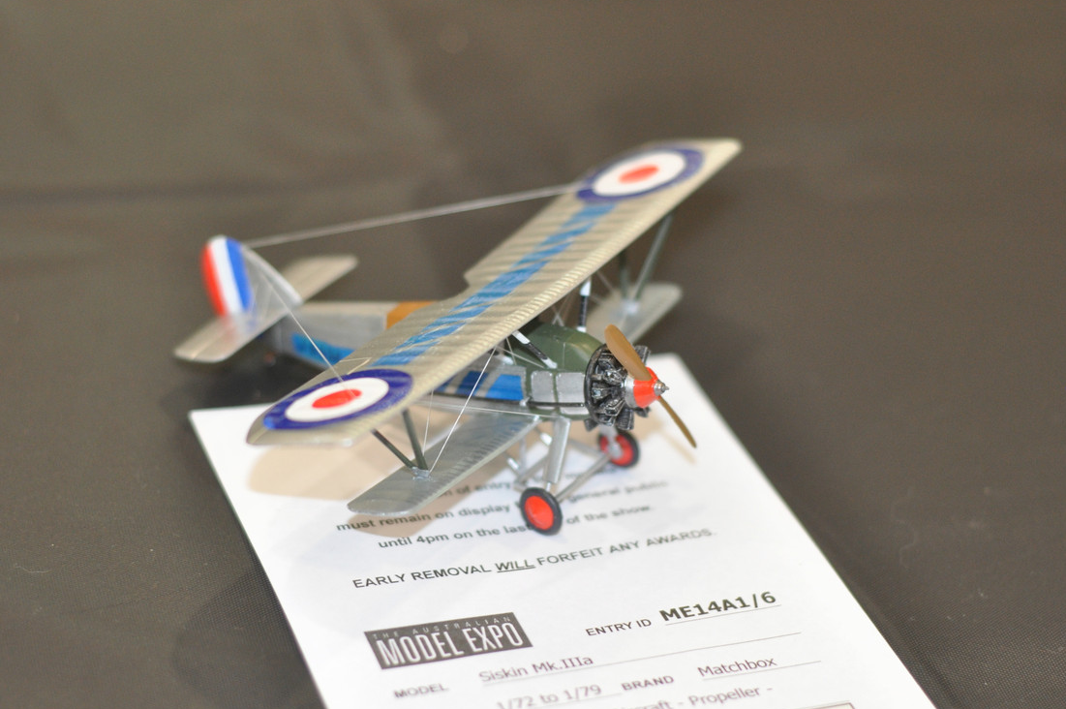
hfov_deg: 24.8
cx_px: 513
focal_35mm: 82
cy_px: 342
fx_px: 2426
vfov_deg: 16.6
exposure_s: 1/60
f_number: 2.8
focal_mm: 50
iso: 800
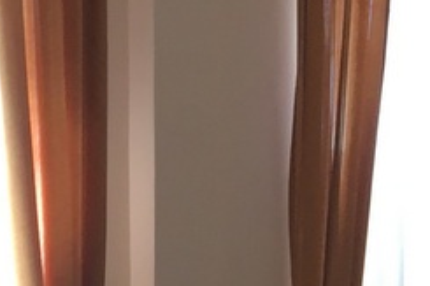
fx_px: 1767
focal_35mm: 148
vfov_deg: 9.1
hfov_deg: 13.2
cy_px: 362
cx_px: 625
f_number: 2.2
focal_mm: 4.15
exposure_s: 1/33
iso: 25
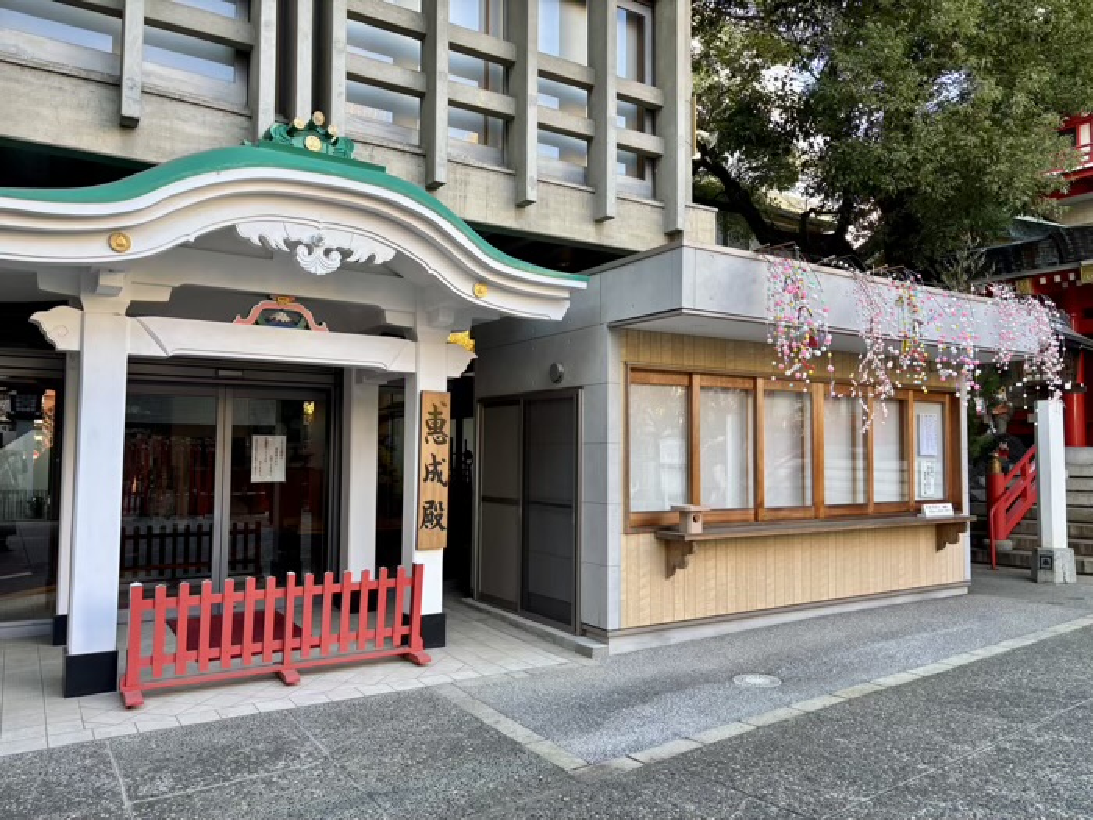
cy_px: 410
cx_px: 546
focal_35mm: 26
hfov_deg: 67.3
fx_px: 821
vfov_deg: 53.1
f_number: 1.6
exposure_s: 1/121
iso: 40
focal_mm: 5.96
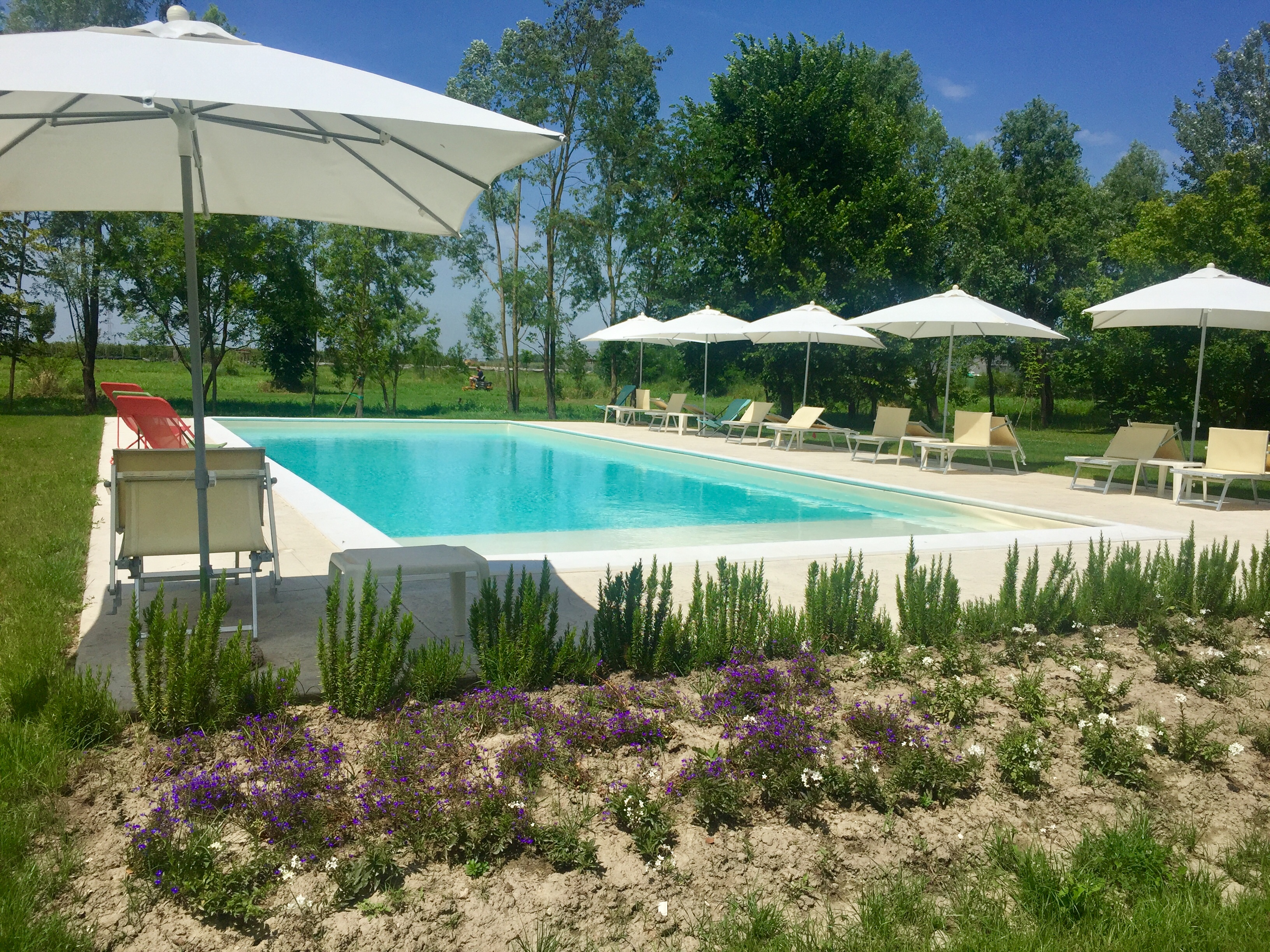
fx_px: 1064
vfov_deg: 48.2
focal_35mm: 29
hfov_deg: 61.7
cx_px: 635
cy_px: 476
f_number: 2.2
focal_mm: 4.15
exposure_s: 1/5650
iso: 32
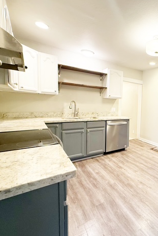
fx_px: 132
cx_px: 143
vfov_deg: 84.0
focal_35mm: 20
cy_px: 116
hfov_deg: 53.8
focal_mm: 2.22
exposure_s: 1/60
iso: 200
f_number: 2.2
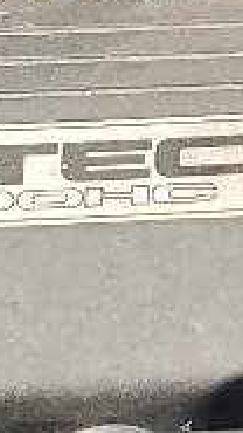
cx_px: 360
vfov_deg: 8.6
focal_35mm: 245
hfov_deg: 4.9
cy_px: -201
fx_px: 2808
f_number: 1.5
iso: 50
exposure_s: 1/1250
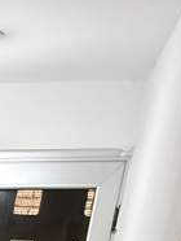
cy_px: 593
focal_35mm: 91
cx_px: -180
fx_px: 633
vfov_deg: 14.0
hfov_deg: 13.8
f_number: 2.2
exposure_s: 1/50
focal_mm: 2.22
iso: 640
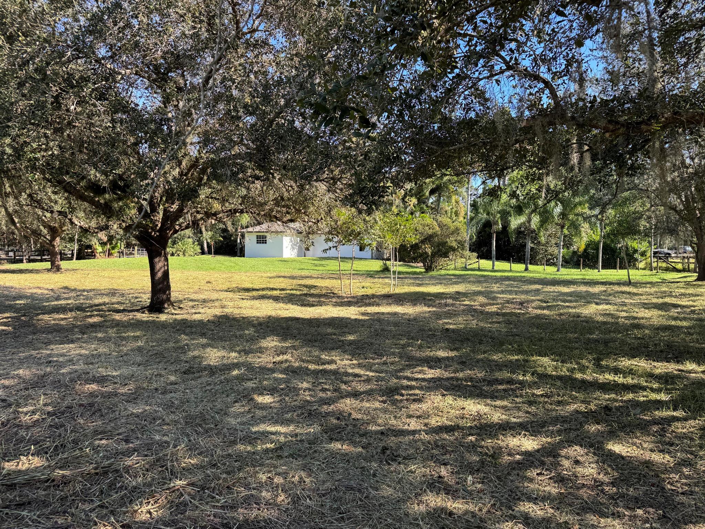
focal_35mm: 24
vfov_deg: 56.8
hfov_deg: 71.6
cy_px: 264
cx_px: 352
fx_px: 489
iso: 80
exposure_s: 1/707
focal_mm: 6.76
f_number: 1.78
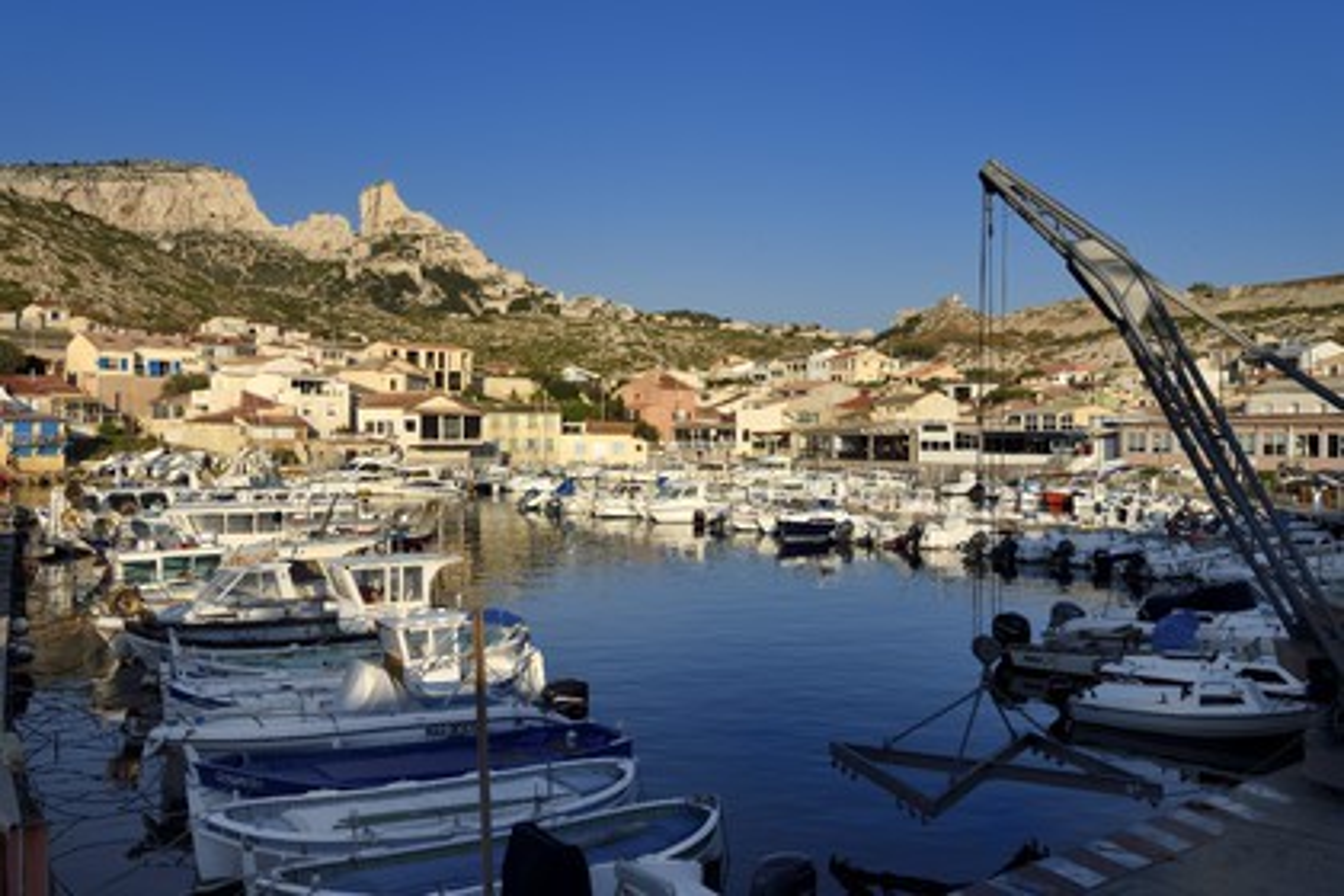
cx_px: 672
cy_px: 448
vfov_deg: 38.9
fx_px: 1269
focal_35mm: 34
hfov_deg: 55.8
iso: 200
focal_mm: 34
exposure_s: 1/250
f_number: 13
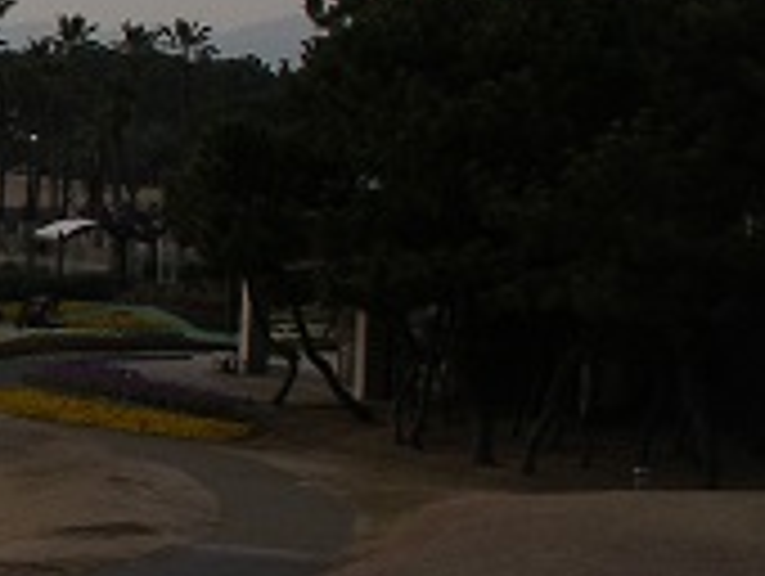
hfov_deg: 10.9
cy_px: 216
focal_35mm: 166
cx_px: -738
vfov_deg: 9.0
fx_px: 3674
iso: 80
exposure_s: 1/125
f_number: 7.8
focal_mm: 7.8
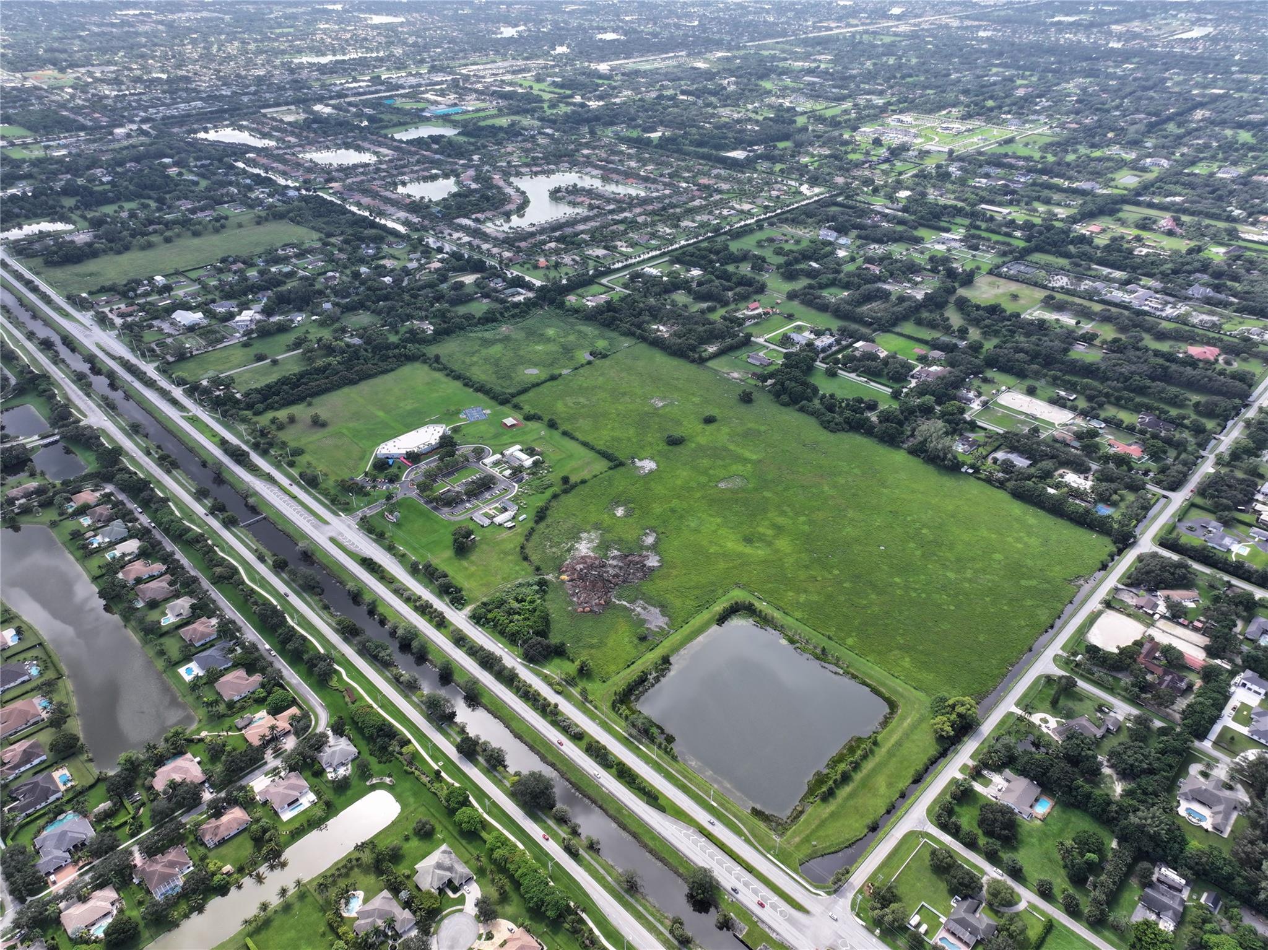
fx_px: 879
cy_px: 475
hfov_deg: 71.6
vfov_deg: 56.8
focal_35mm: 24
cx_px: 634
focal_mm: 12.29
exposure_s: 1/400
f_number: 2.8
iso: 100
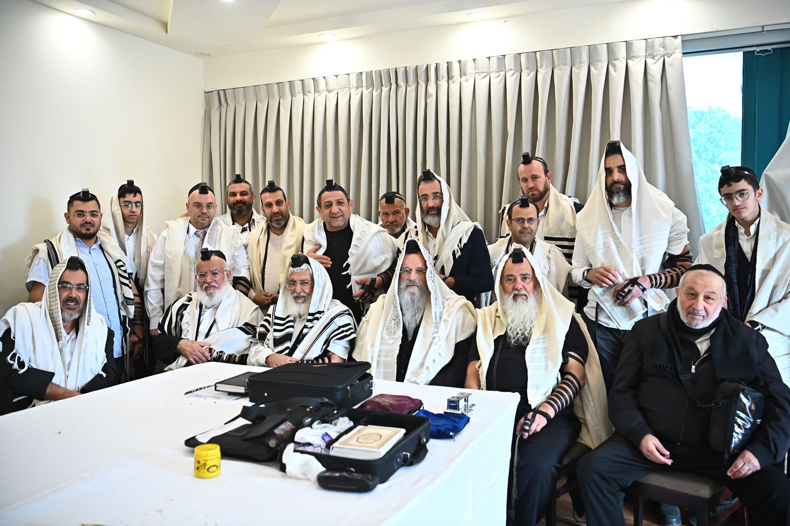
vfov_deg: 41.1
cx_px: 395
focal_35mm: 32
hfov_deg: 58.7
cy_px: 263
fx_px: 702
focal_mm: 32
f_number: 3.5
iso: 3200
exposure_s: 1/200
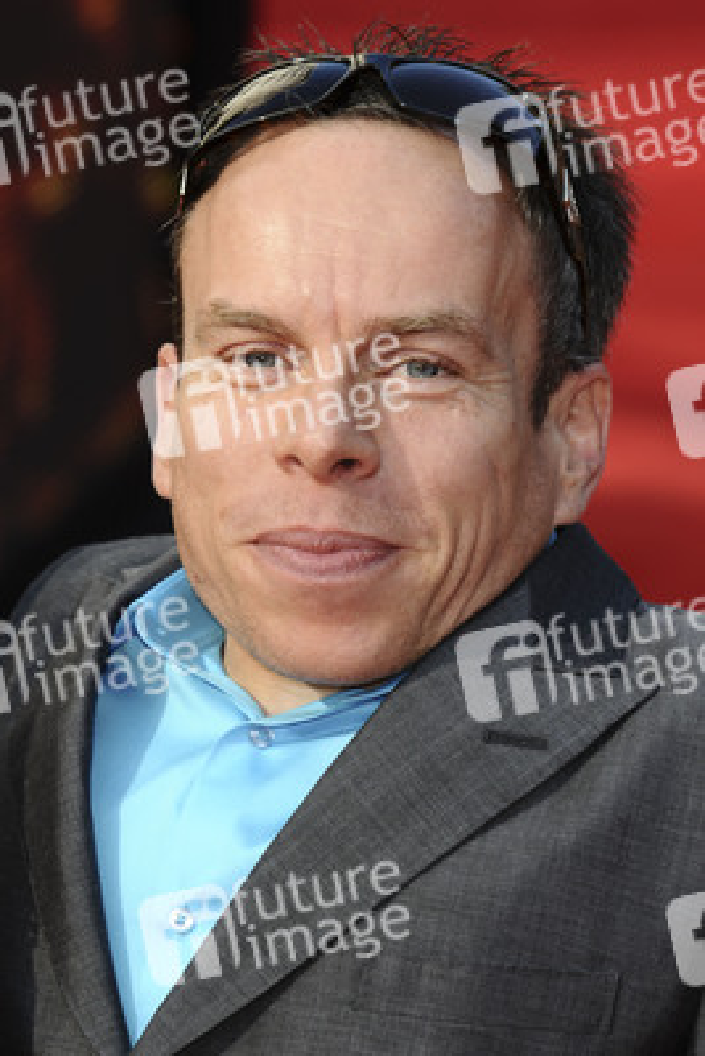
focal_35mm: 232
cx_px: 352
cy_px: 528
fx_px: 6823
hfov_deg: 5.9
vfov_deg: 8.9
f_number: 6.3
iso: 200
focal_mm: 155
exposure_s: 1/250
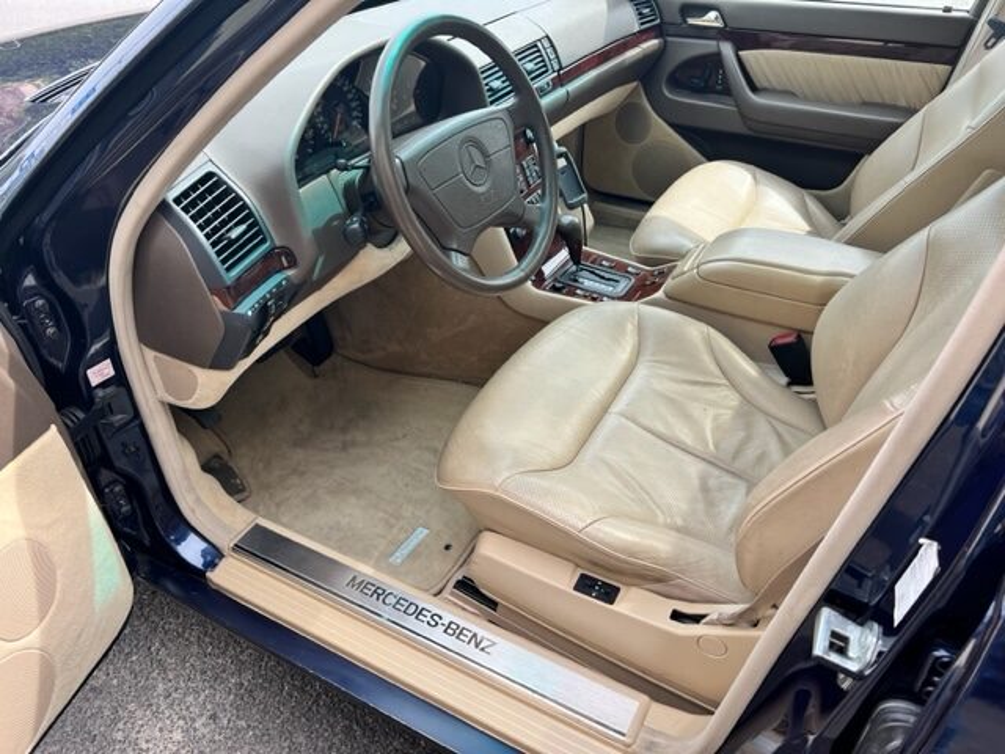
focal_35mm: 26
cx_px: 502
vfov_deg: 53.1
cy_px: 377
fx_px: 755
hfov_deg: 67.3
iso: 50
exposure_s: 1/646
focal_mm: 5.7
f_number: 1.5
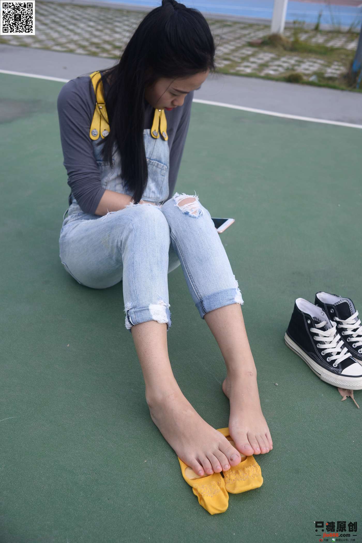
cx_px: 181
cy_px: 272
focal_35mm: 35
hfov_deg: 37.9
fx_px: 527
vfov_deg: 54.4
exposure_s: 1/320
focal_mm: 35
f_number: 6.3
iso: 100
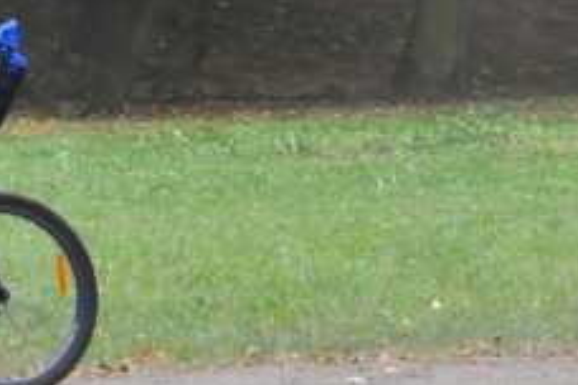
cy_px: 63
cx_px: 842
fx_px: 10580
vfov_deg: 2.1
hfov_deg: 3.1
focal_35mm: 659
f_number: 8
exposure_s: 1/1000
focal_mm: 98
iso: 2000
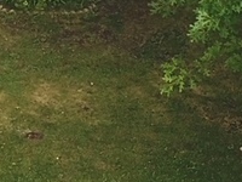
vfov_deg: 7.3
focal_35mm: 187
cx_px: -175
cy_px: -315
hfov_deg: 10.1
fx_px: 1307
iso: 100
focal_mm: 4.73
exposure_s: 1/221
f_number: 2.2
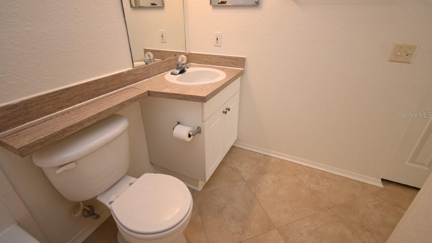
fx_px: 183
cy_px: 115
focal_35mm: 16
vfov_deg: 67.1
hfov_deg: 99.4
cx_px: 213
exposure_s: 1/60
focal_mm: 10
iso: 360
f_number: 4.5
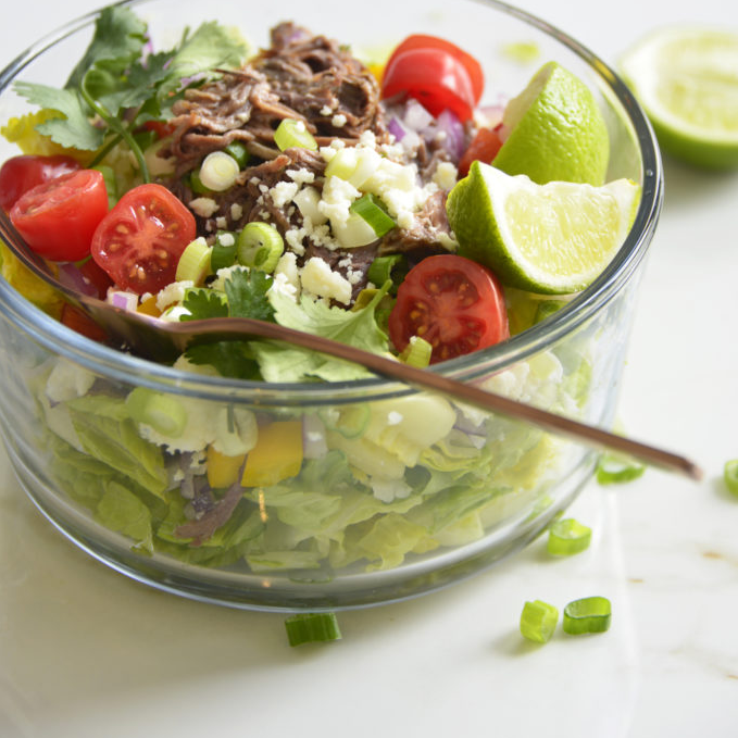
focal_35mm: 173
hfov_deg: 10.1
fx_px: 4173
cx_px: 370
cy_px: 230
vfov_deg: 10.1
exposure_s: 1/50
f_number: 5.6
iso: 500
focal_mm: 135
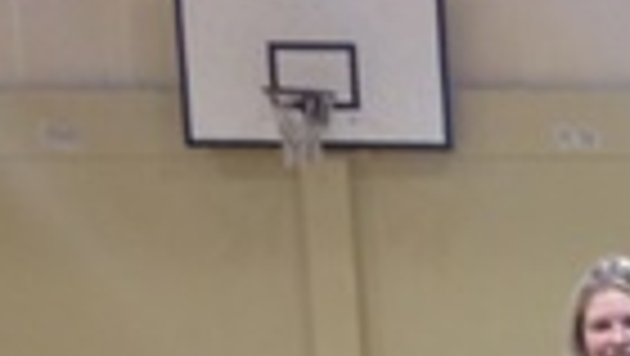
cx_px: 932
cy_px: 617
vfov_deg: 10.0
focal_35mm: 115
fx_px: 1923
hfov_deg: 16.9
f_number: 2.4
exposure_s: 1/20
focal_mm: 4.12
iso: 100
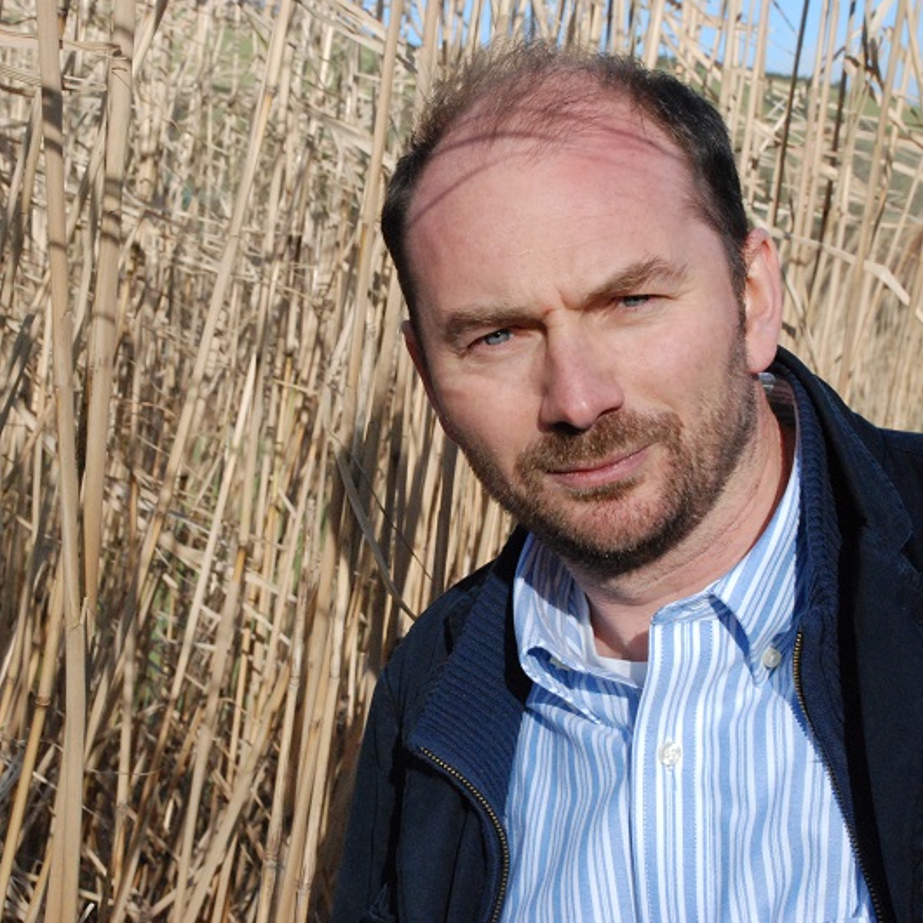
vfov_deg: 22.5
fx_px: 2323
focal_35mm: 77
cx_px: 394
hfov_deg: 22.5
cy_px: 461
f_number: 14
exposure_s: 1/800
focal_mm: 40
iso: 1600
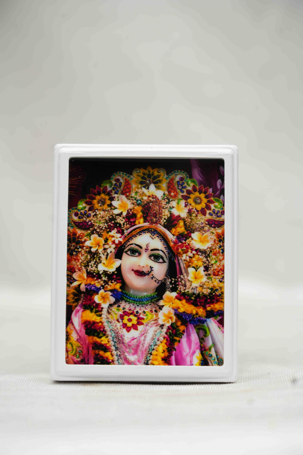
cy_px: 228
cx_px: 152
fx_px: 1326
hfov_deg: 13.0
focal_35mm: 105
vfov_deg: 19.5
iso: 250
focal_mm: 105
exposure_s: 1/80
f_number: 5
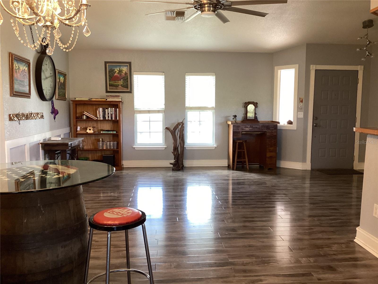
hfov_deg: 58.4
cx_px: 189
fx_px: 339
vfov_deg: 45.4
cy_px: 142
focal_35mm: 31
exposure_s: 1/60
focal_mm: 3.3
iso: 200
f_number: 2.4
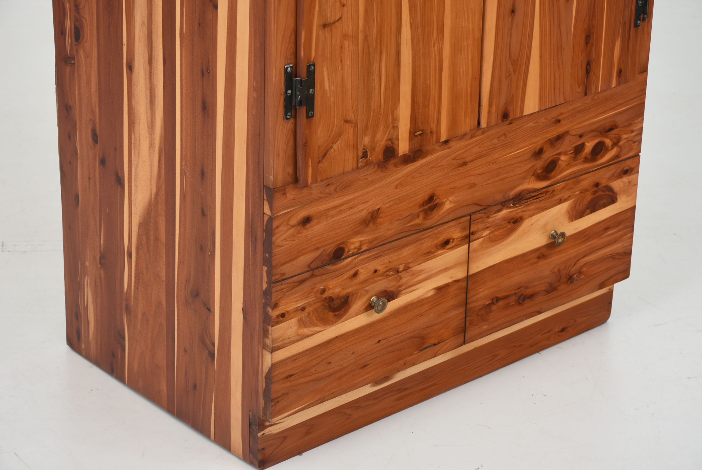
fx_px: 1932
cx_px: 351
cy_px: 235
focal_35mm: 99
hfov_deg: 20.6
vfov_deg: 13.8
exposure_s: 1/160
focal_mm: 66
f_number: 9
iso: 200
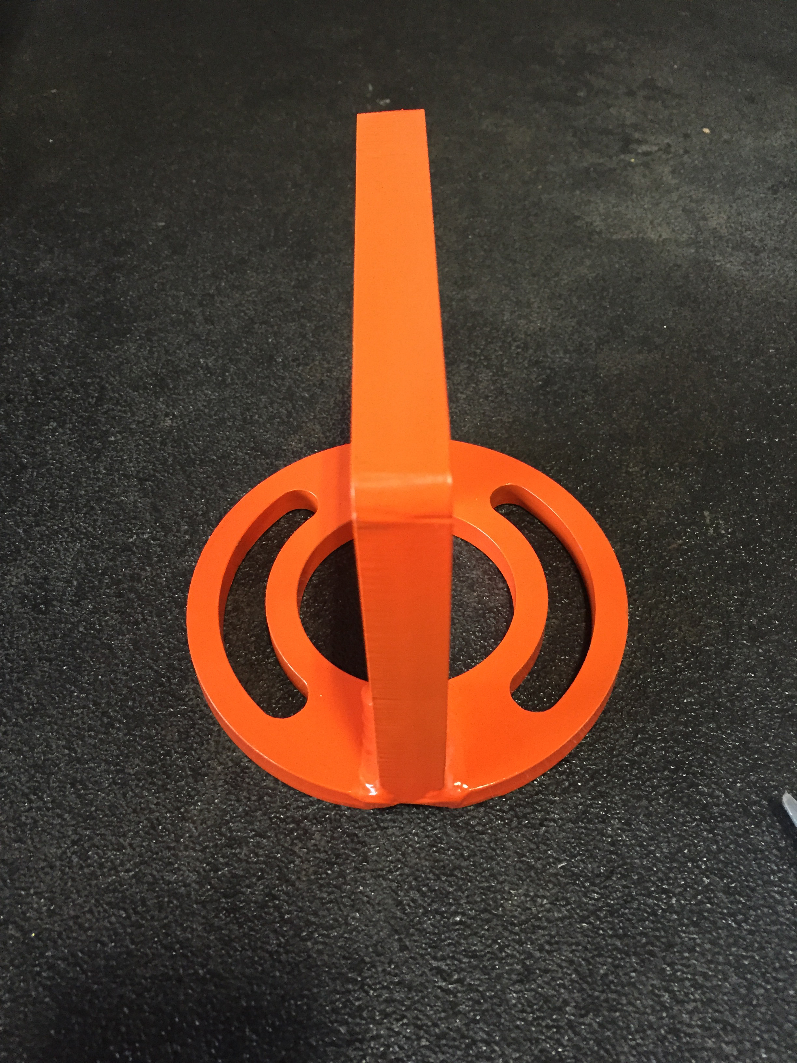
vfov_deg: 61.7
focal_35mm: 29
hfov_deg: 48.2
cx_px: 398
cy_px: 532
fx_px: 890
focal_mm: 4.15
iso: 250
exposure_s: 1/30
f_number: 2.2
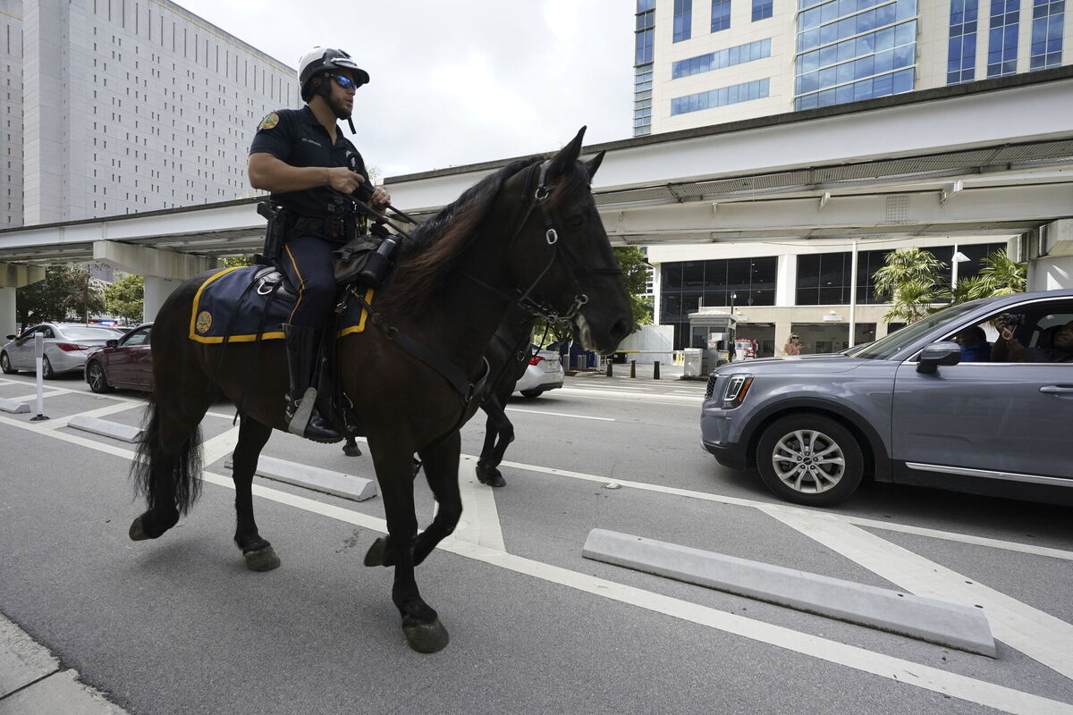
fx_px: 477
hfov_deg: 96.7
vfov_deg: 73.7
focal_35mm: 16
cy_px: 358
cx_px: 536
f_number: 8
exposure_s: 1/320
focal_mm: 16
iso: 400
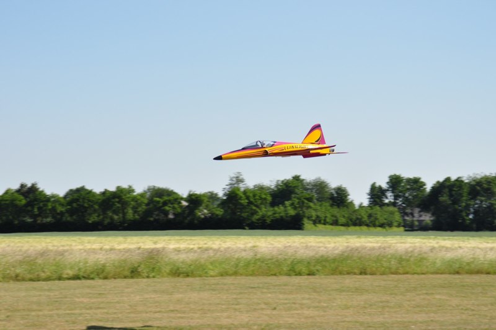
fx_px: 1962
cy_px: 165
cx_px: 248
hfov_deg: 14.4
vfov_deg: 9.6
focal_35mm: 142
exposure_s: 1/640
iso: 200
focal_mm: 95
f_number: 6.3
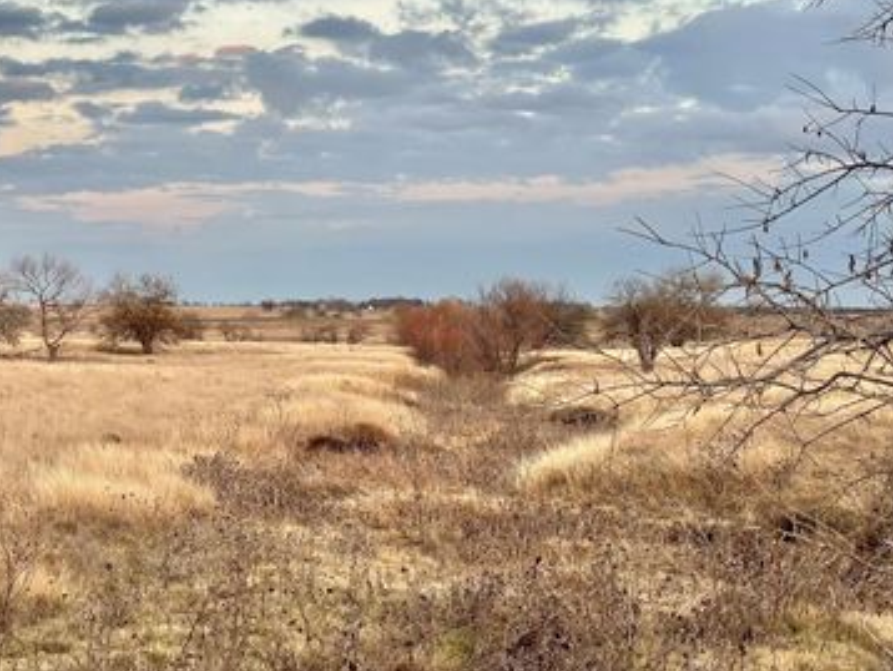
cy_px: 360
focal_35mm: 67
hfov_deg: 28.7
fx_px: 1730
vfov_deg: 22.0
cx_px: 287
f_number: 1.78
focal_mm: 6.86
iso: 64
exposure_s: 1/177
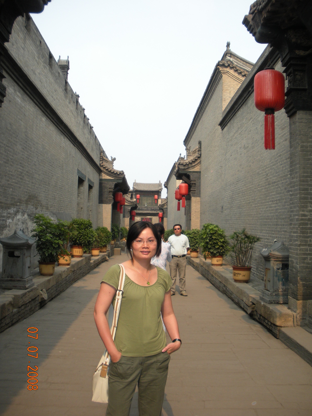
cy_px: 208
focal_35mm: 36
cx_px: 156
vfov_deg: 51.4
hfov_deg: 39.7
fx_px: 433
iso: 88
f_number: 3.5
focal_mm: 6.3
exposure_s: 1/467
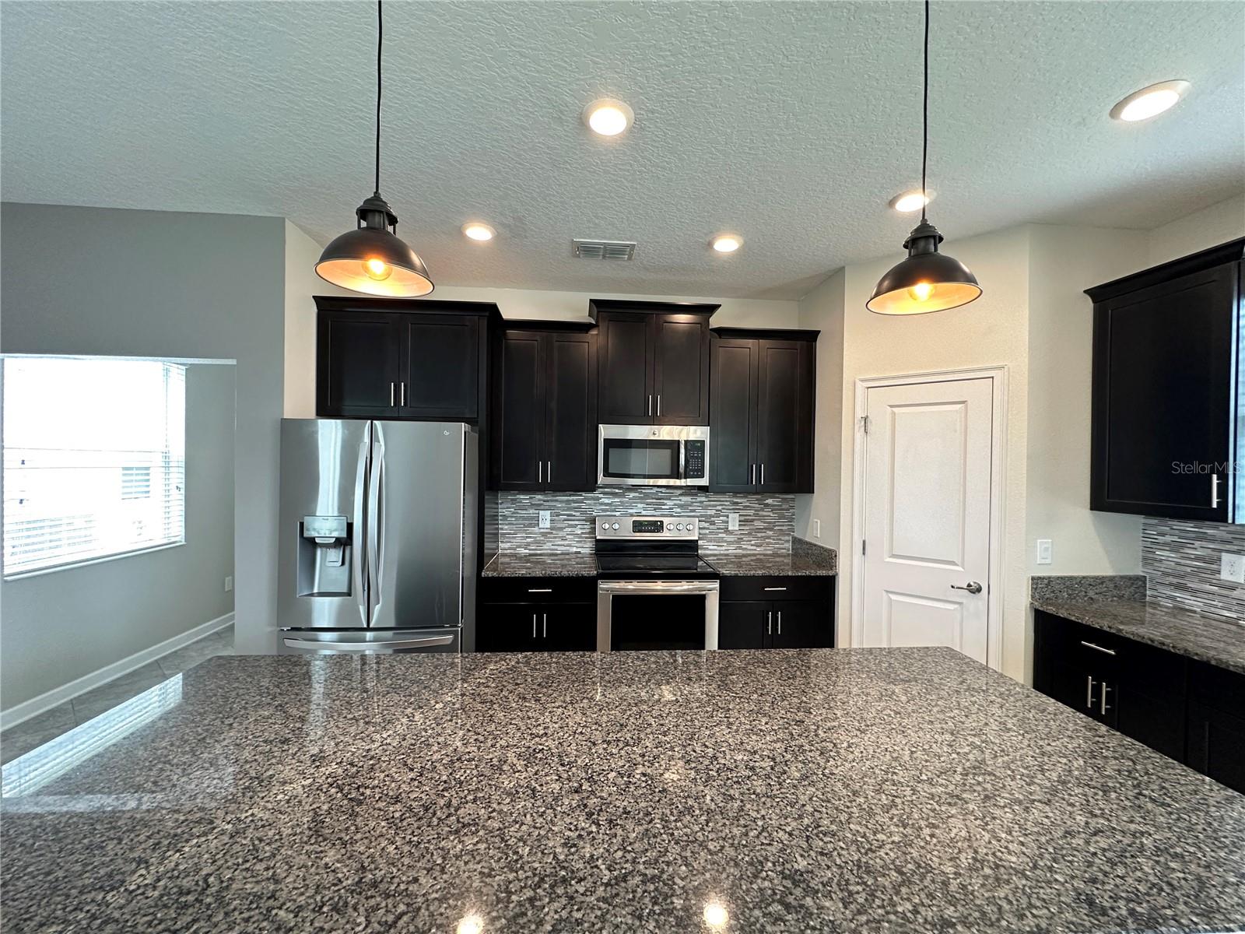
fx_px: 504
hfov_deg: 102.1
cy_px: 467
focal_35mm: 14
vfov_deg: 85.7
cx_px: 622
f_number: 2.2
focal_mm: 2.22
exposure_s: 1/60
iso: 200
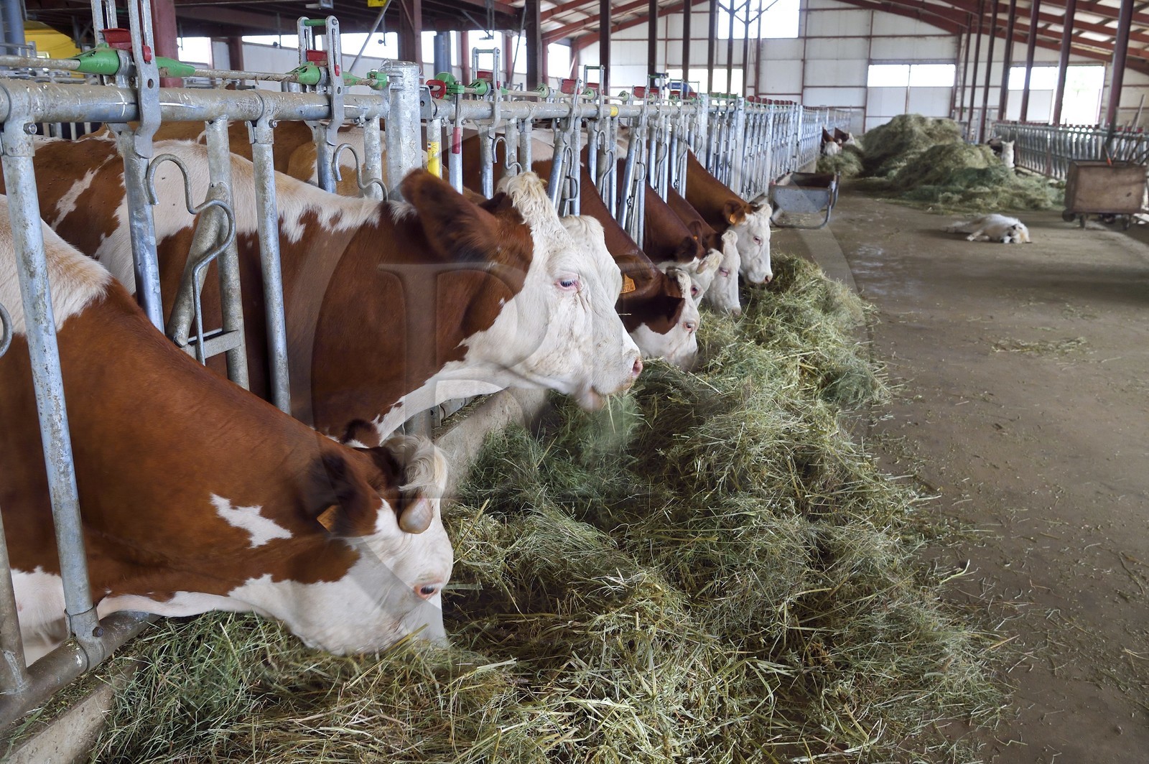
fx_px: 1020
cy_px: 382
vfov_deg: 41.0
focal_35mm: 32
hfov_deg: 58.8
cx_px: 574
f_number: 7.1
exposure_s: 1/25
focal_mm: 32
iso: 1600
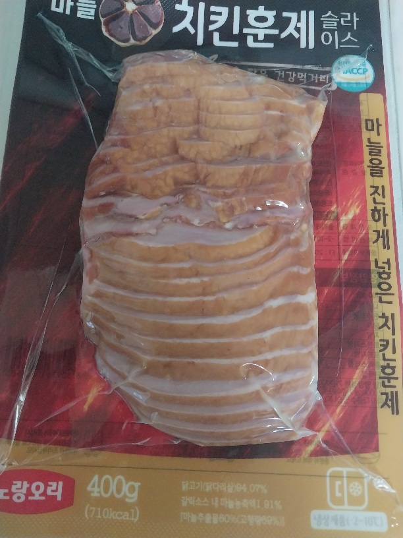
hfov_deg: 53.1
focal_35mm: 26
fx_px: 404
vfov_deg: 67.3
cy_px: 269
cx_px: 202
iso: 640
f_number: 1.8
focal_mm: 4
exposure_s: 1/24
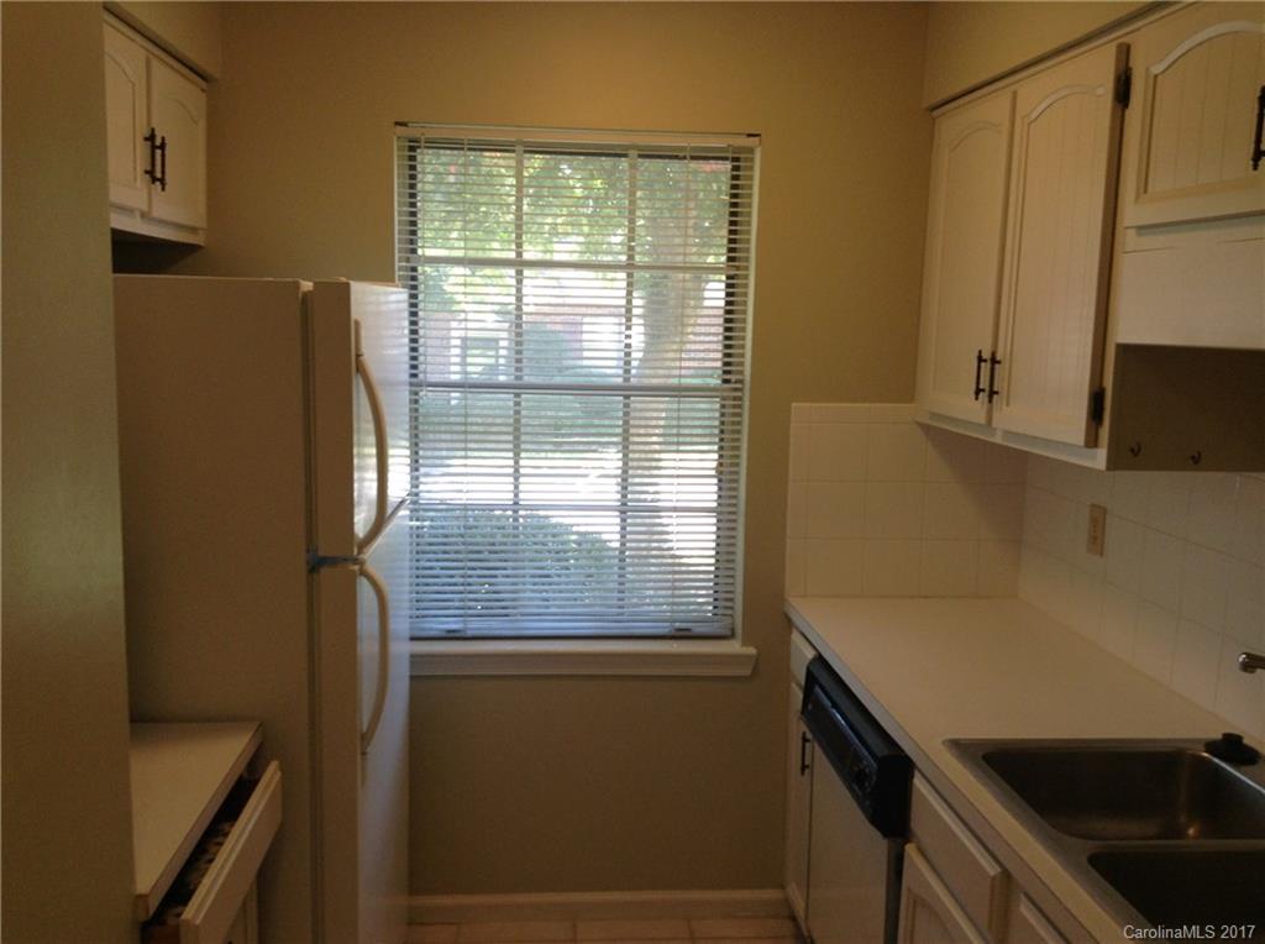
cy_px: 472
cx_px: 632
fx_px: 1204
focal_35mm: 33
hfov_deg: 55.4
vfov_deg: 42.8
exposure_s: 1/24
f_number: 2.4
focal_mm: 3.3
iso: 40
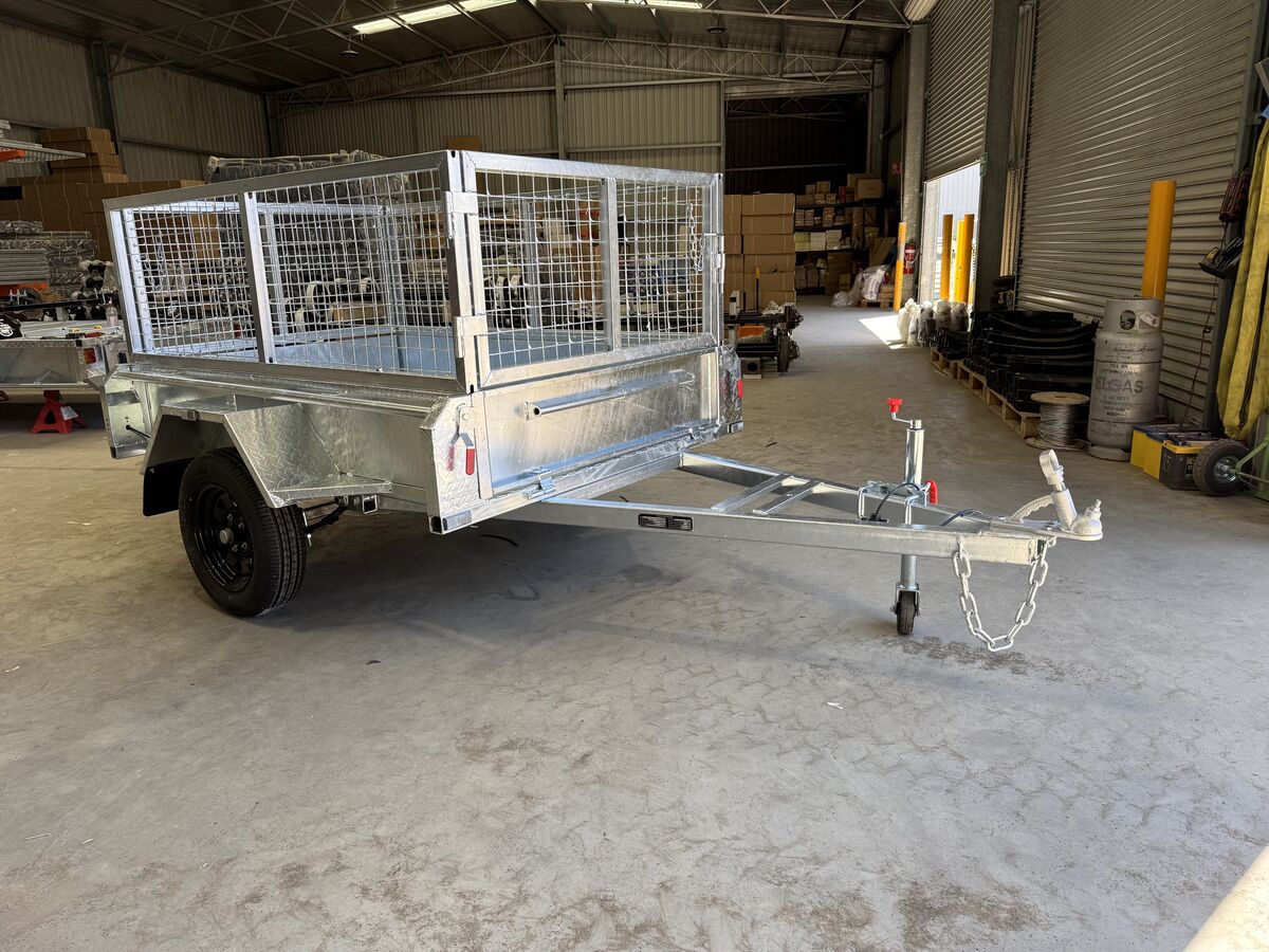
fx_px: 880
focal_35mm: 24
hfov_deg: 71.6
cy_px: 476
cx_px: 634
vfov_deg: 56.8
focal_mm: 6.76
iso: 64
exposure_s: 1/254
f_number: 1.78
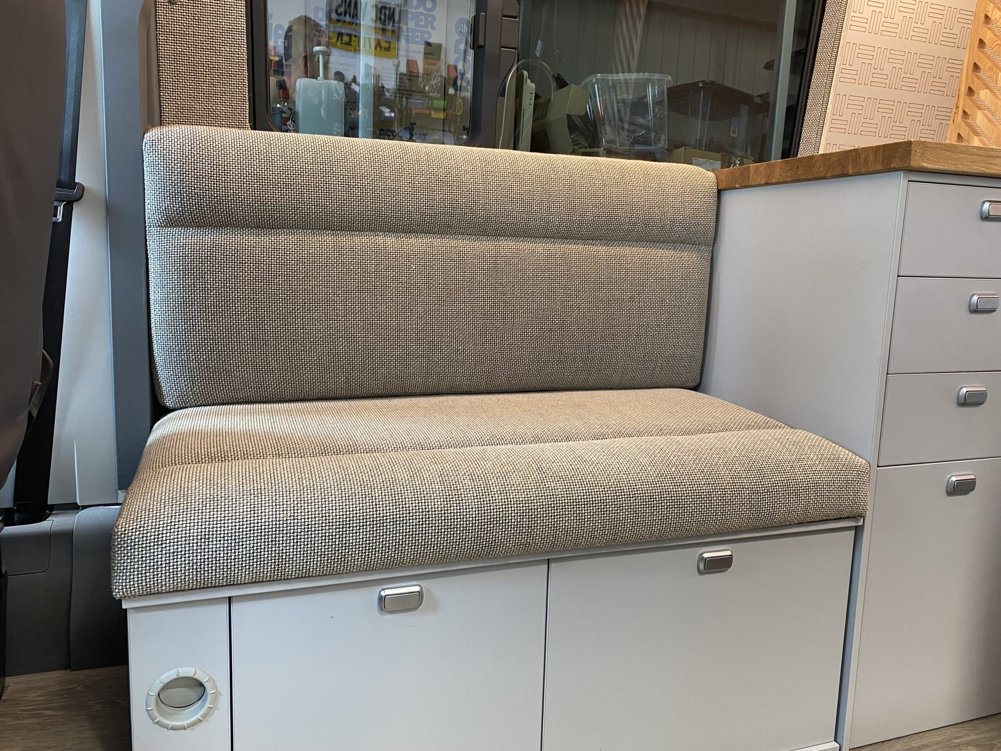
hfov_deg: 67.3
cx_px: 500
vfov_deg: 53.1
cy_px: 376
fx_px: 752
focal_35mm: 26
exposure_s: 1/60
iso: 160
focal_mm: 4.25
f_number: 1.8
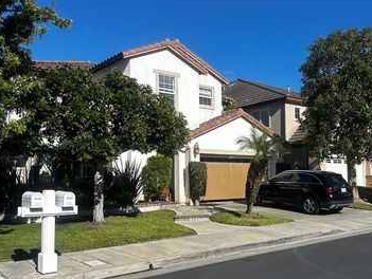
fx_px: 398
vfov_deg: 38.6
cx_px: 201
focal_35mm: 37
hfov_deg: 50.0
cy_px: 165
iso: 50
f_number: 1.5
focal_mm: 5.7
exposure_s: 1/5319
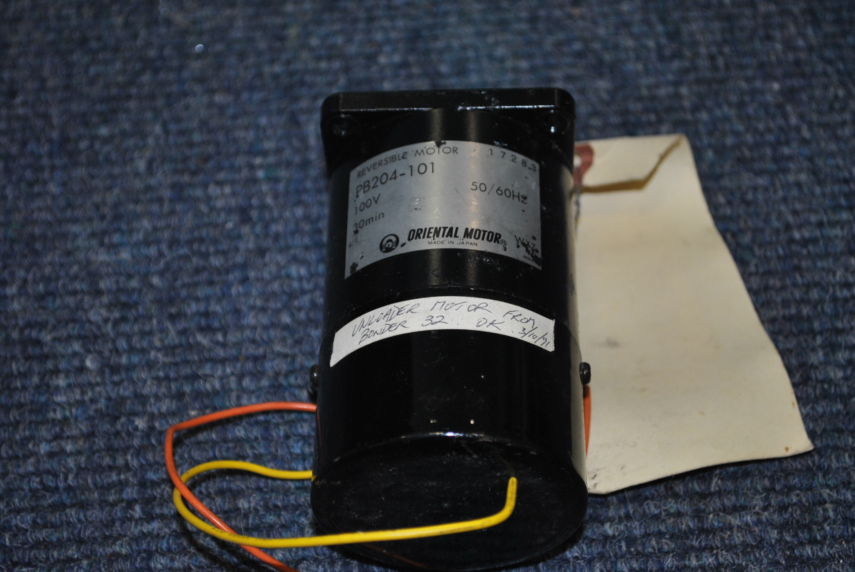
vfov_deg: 19.0
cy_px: 286
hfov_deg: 28.0
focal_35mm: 72
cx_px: 428
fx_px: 1712
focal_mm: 48
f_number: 5.3
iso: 200
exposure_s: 1/60
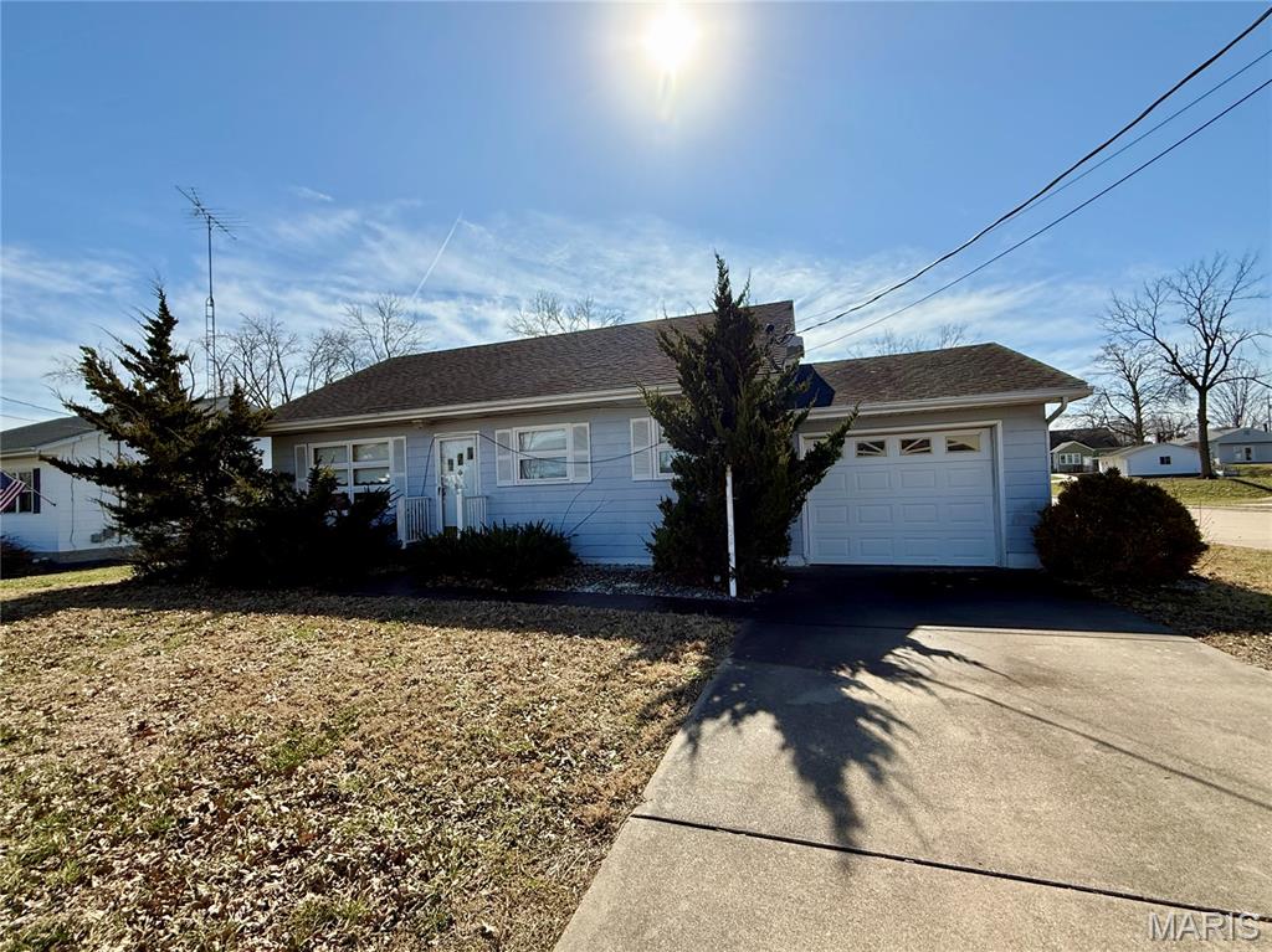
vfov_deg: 85.6
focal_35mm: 14
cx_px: 636
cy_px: 476
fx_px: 514
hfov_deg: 102.1
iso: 64
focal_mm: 2.22
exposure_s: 1/2320
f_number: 2.2
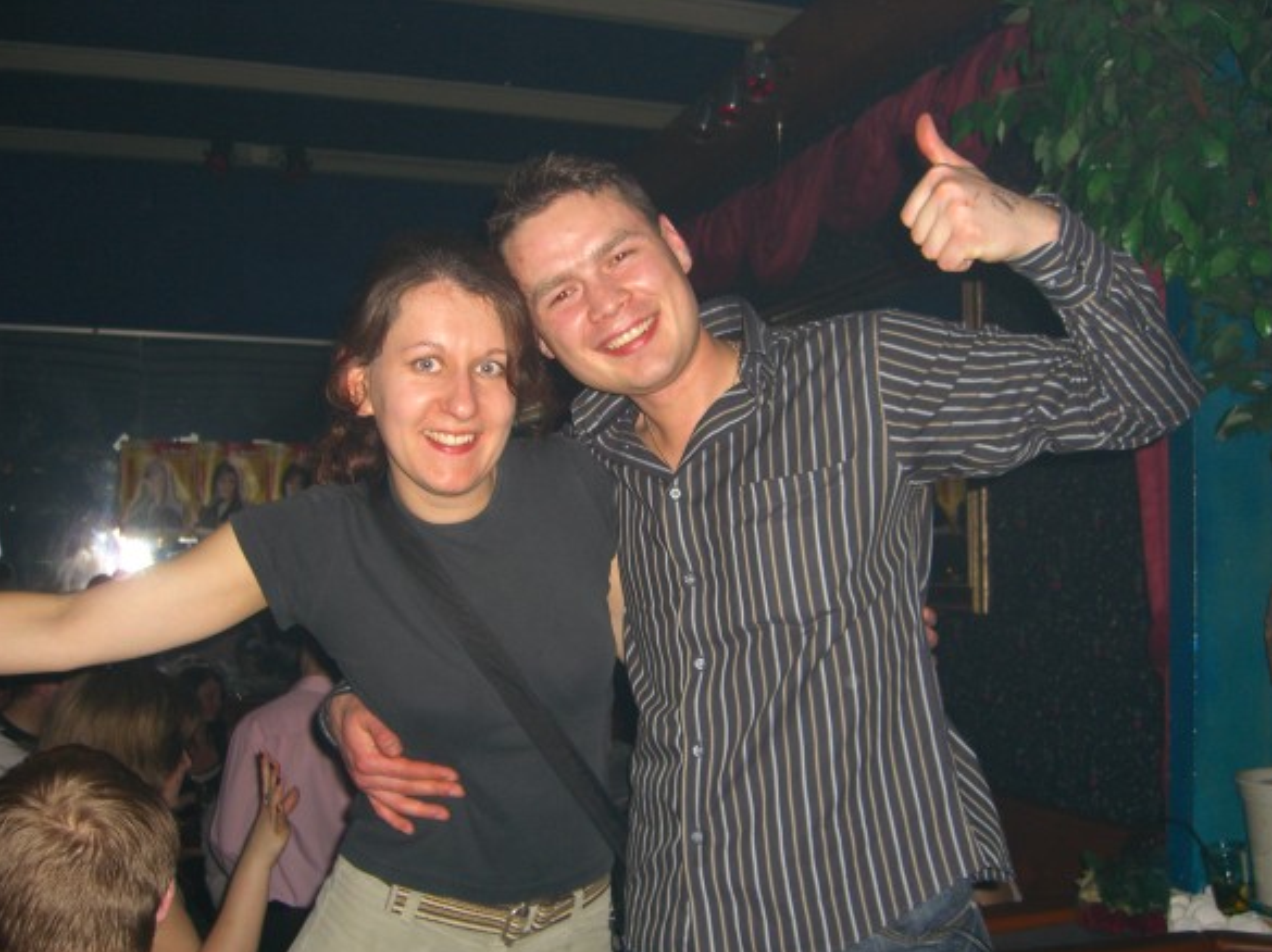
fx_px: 1432
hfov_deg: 47.9
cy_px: 487
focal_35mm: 39
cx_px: 635
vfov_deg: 36.8
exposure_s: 1/60
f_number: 2.8
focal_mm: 7.9
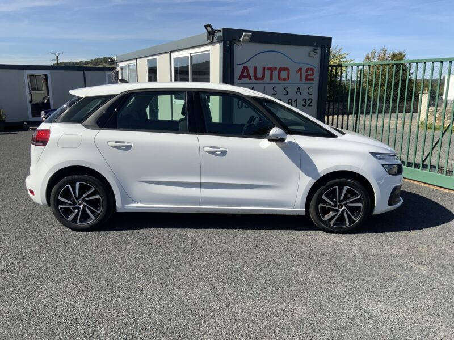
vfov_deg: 48.2
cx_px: 227
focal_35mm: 29
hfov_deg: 61.7
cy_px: 170
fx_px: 380
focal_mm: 3
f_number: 1.8
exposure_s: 1/2320
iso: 16
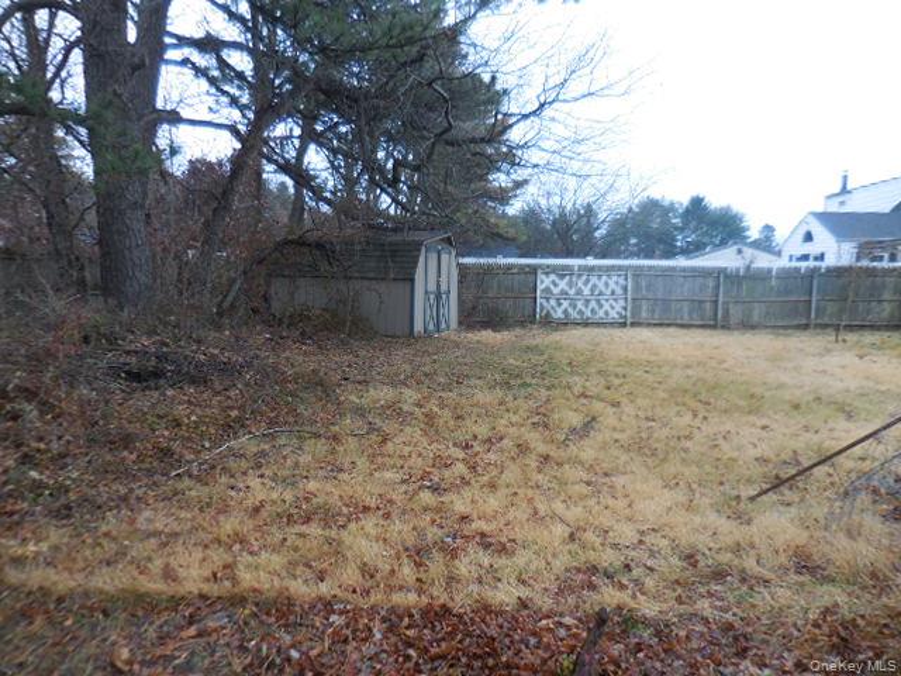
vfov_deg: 54.9
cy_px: 338
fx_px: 651
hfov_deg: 69.4
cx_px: 450
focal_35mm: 25
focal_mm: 4.5
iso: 125
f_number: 3.3
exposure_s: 1/125
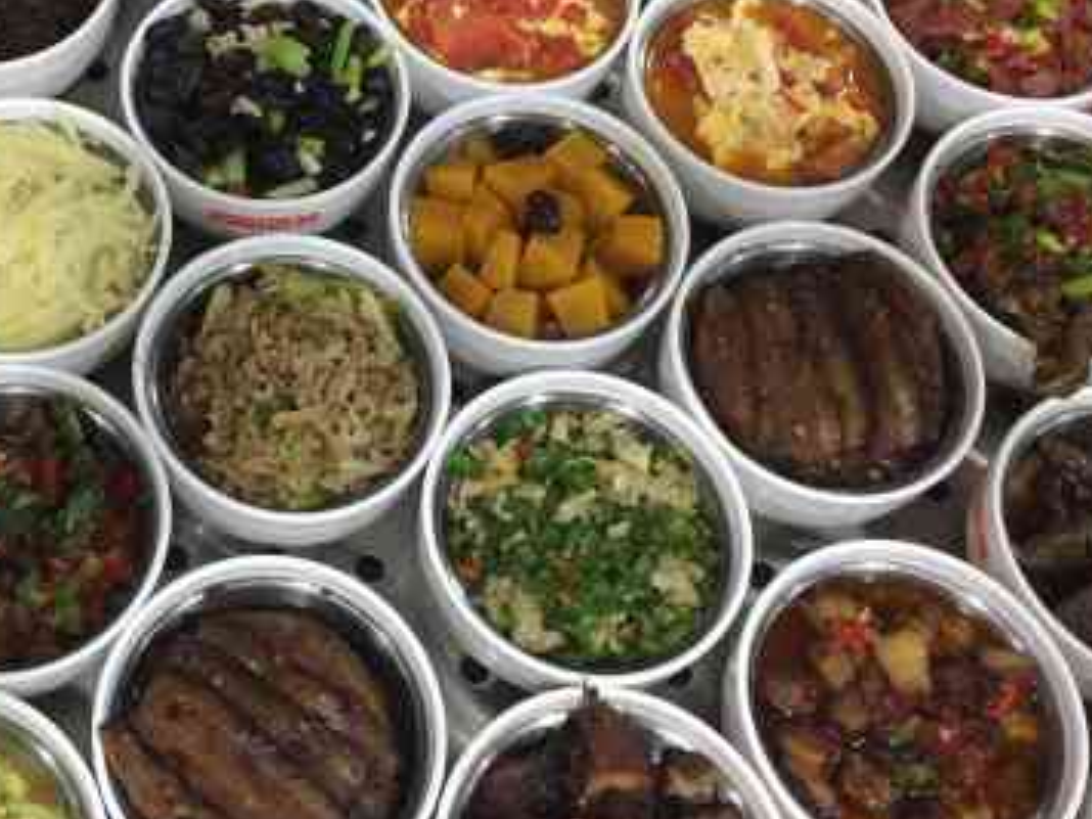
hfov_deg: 33.0
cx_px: 245
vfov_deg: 25.3
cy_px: 186
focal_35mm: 57
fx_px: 1798
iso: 200
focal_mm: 4.15
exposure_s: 1/33
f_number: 2.2
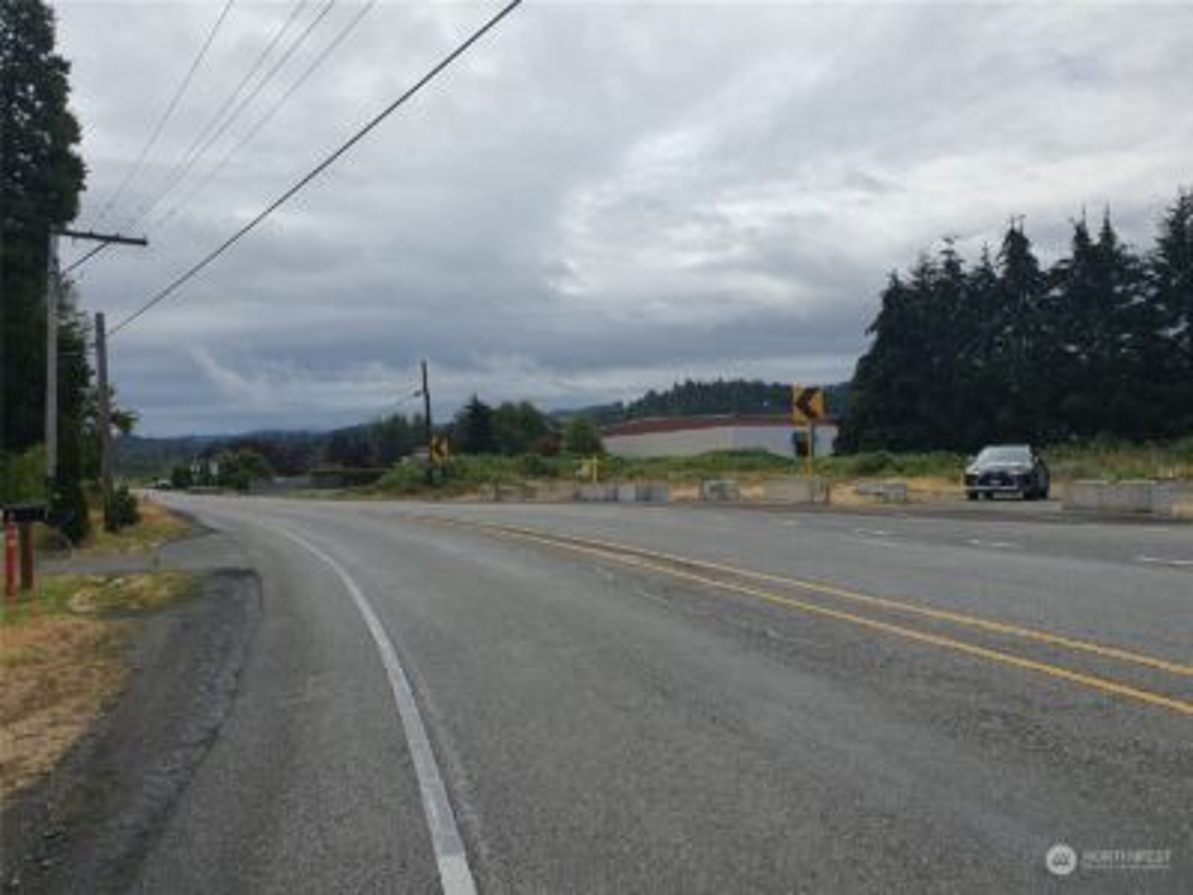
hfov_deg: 67.3
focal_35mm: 26
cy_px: 448
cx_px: 596
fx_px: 896
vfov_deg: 53.1
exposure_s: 1/2648
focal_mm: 4.3
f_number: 2.4
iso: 50
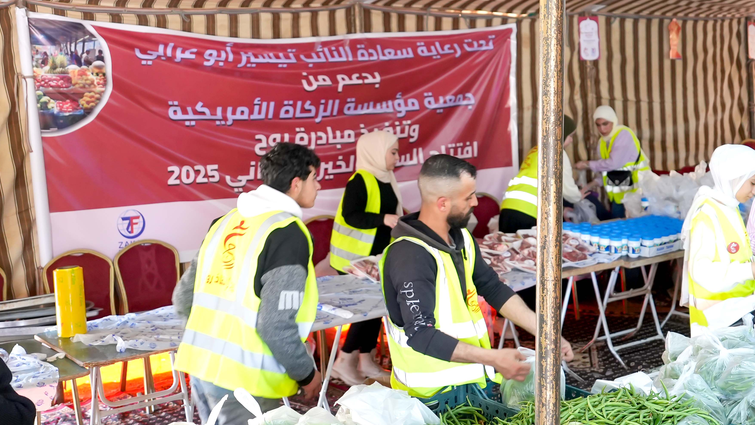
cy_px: 113
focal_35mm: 50
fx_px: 1001
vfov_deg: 23.7
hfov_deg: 41.2
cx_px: 450
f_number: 2.8
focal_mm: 24
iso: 1250
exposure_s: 1/100
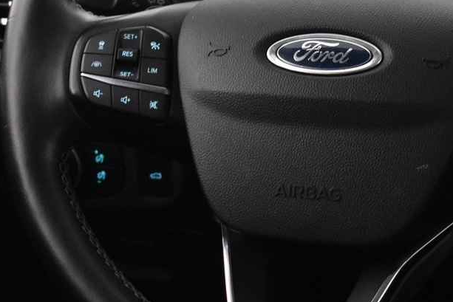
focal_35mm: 111
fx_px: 1397
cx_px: 311
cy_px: 61
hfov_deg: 18.4
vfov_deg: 12.3
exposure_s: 1/40
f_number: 4.2
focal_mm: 28
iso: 3200
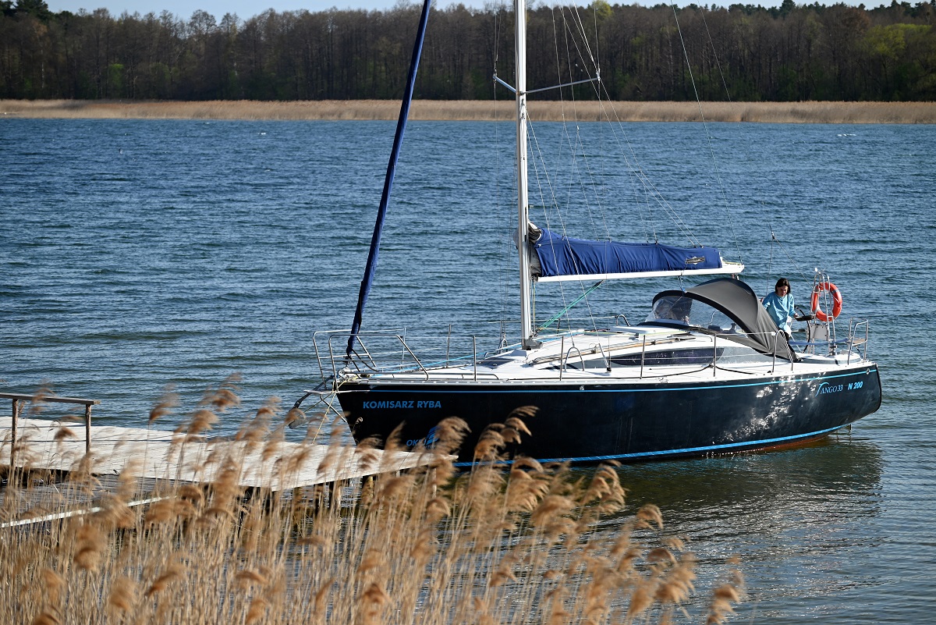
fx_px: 3173
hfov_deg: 16.8
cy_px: 312
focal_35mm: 122
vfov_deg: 11.2
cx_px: 468
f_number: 6.3
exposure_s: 1/500
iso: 100
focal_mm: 122
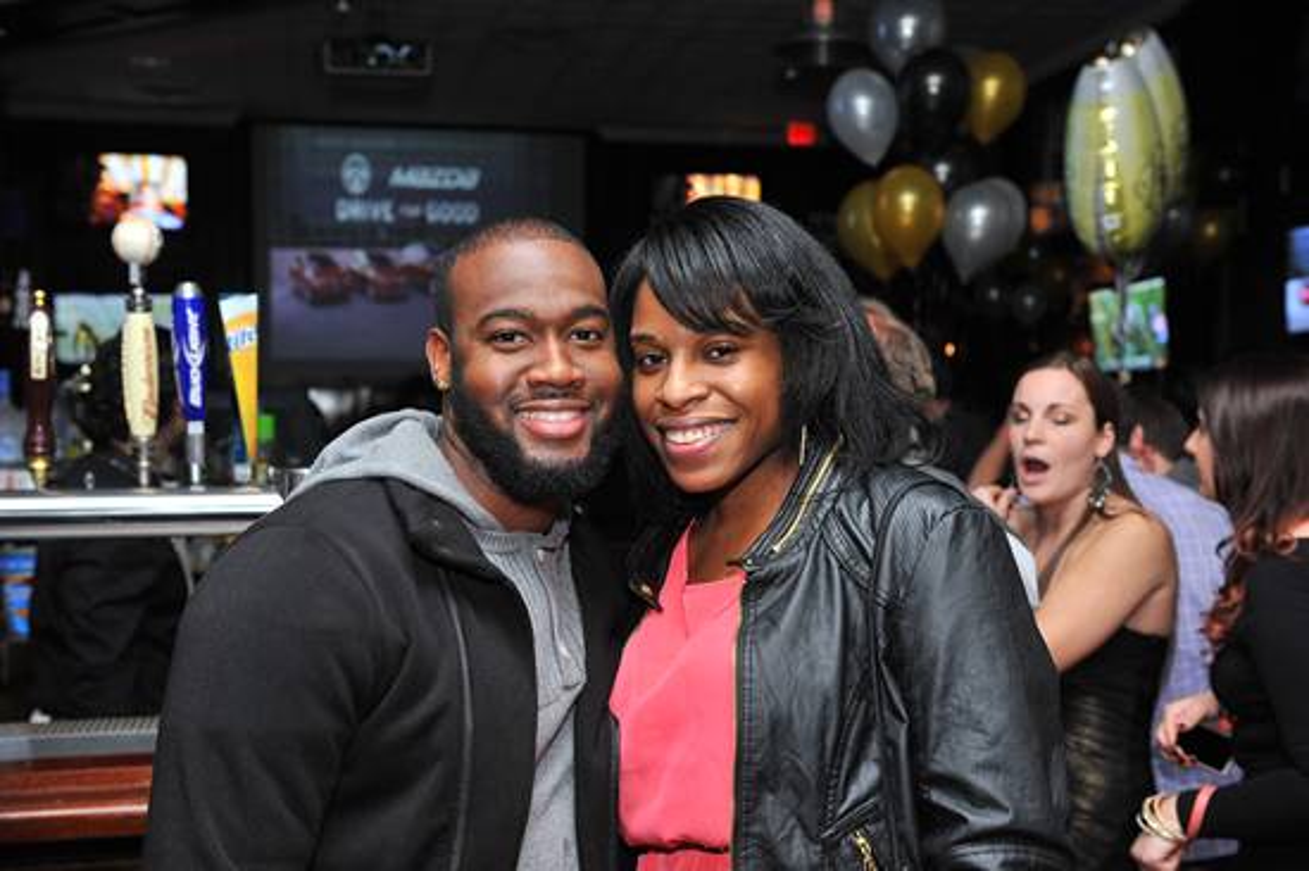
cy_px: 436
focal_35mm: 48
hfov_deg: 41.1
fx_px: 1744
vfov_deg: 28.0
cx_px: 654
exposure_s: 1/100
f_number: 5
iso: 1000
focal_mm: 48
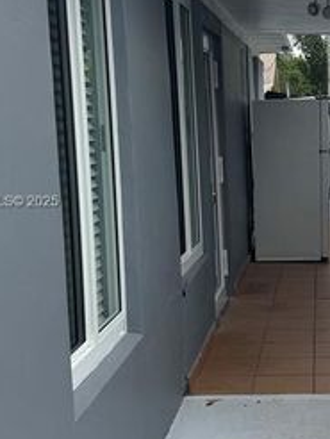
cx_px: 321
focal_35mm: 65
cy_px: 203
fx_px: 825
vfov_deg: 29.8
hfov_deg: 21.9
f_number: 1.78
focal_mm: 6.76
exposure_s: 1/1425
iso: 80
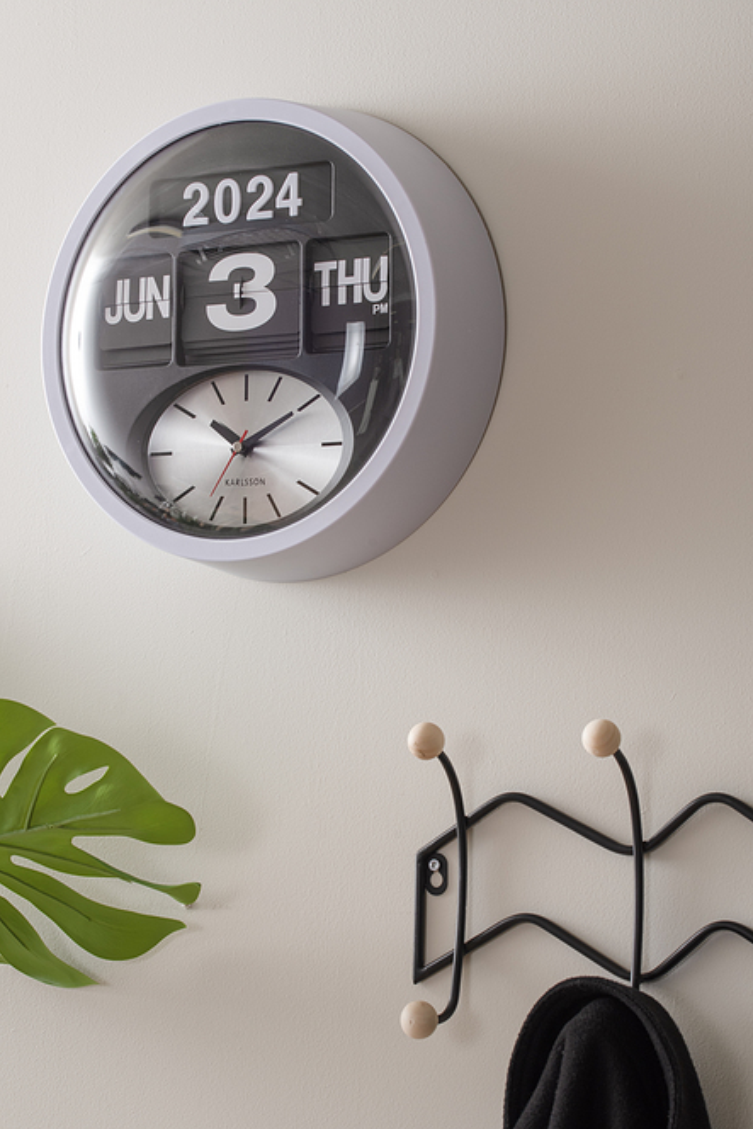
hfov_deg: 12.3
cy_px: 603
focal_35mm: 111
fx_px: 3481
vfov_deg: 18.4
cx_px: 376
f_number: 13
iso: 125
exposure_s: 1/125
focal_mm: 85
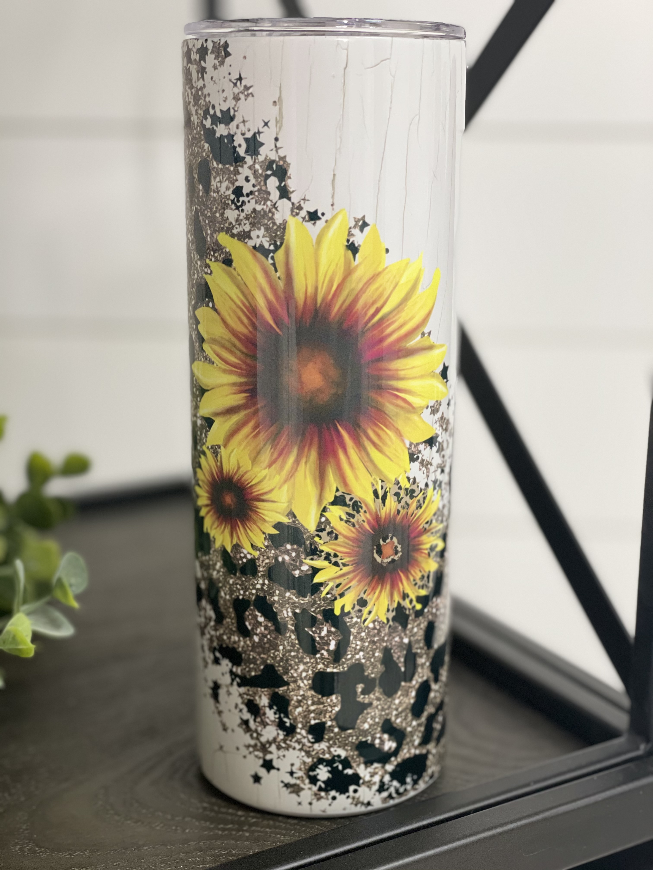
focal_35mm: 52
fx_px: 1308
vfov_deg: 36.8
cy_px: 435
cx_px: 326
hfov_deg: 28.0
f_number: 2
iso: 160
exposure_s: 1/60
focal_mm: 6
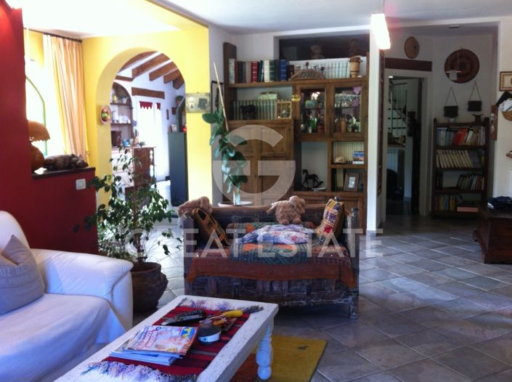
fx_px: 517
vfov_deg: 40.6
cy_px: 191
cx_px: 256
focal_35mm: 35
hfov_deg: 52.7
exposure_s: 1/17
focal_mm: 3.85
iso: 80
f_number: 2.8
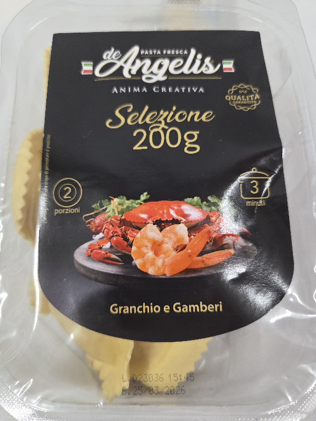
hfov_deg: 58.9
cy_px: 210
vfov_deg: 73.9
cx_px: 158
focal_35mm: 23
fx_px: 280
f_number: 1.7
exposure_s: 1/101
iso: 500
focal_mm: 6.3
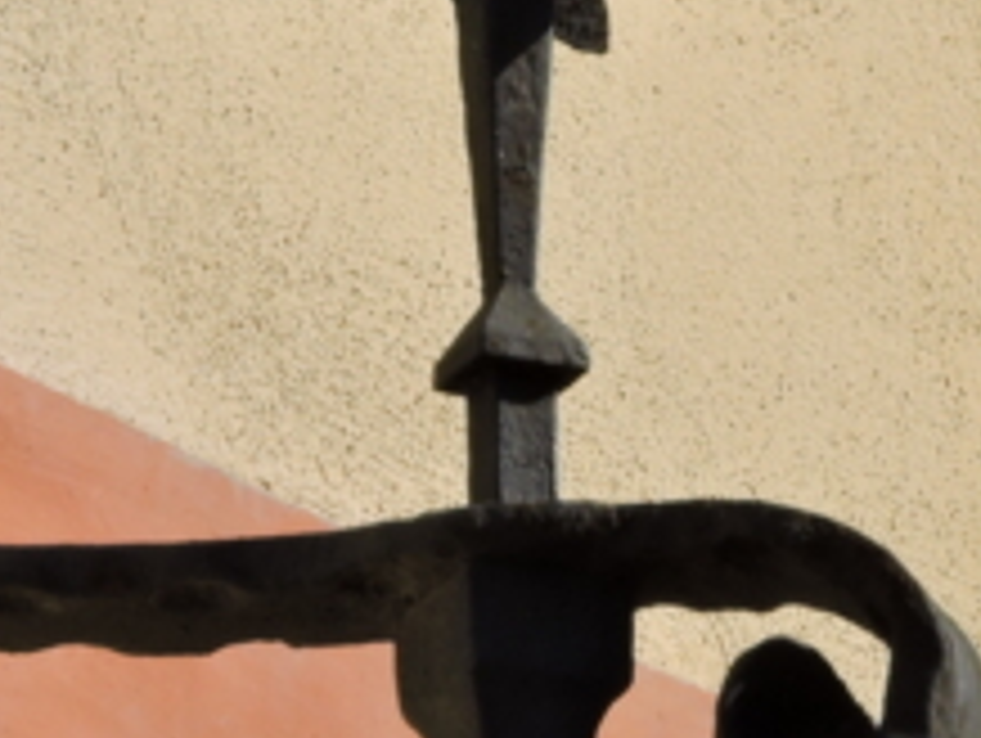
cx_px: 706
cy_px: 166
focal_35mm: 2563
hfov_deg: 0.8
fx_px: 72714
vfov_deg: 0.6
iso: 100
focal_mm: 125.4
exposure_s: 1/1000
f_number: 5.6
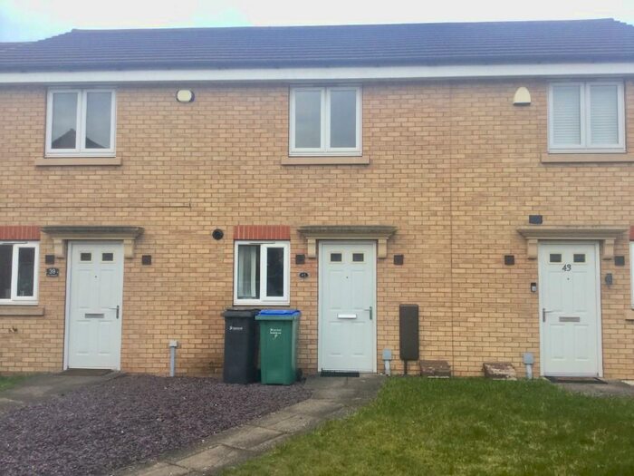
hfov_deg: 58.4
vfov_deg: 45.4
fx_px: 568
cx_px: 317
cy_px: 238
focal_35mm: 31
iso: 32
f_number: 2.4
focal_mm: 3.3
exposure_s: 1/100
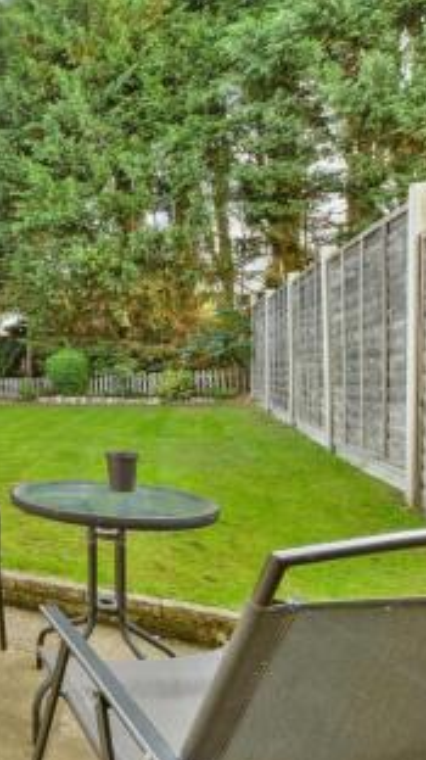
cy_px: 384
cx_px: -141
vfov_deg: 76.3
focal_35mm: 24
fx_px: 483
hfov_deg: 33.3
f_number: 8
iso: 160
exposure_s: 1/30
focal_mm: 10
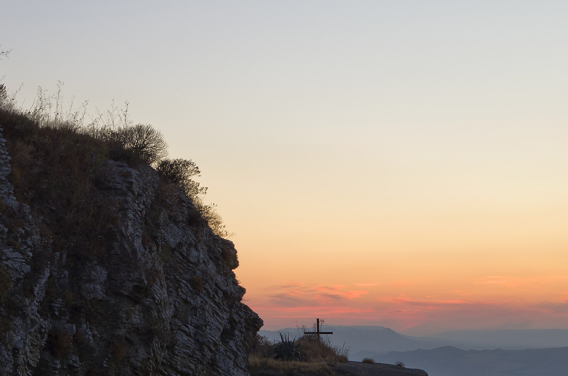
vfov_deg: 15.5
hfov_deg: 22.9
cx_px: 63
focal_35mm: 87
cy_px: 76
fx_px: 1370
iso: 100
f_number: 11
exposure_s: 1/4
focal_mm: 30.63
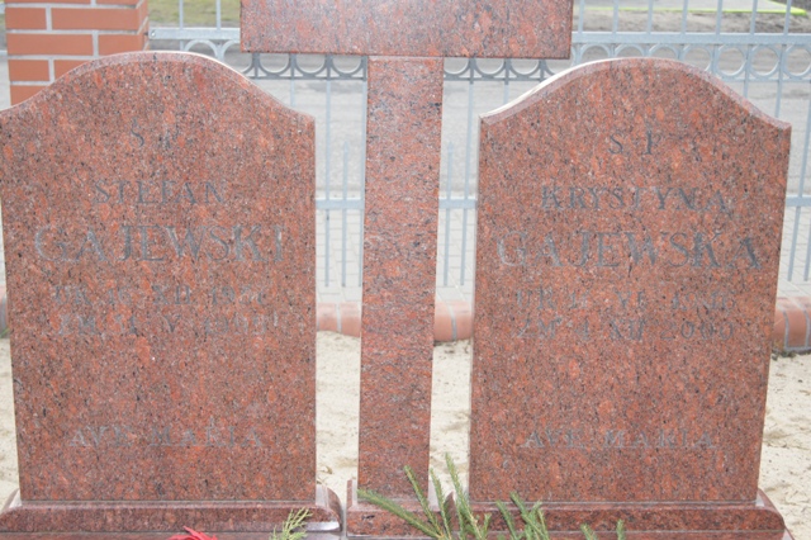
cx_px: 406
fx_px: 1182
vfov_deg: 25.7
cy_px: 270
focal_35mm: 52
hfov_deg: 37.9
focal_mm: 35
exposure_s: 1/160
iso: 200
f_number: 5.6
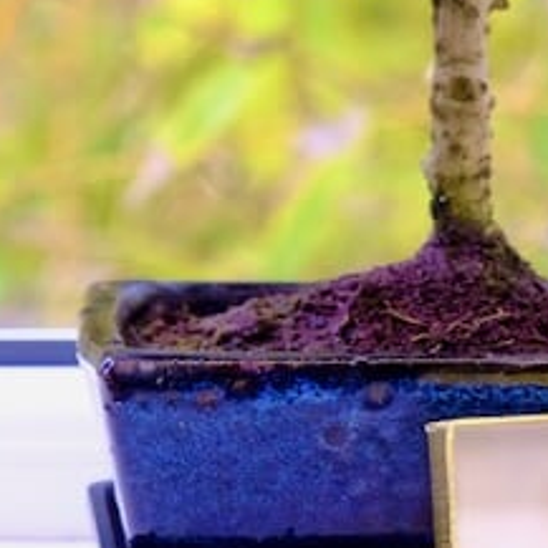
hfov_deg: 2.6
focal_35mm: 683
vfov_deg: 2.6
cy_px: -23
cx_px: 474
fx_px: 12233
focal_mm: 181.1
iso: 2000
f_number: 4.7
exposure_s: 1/60
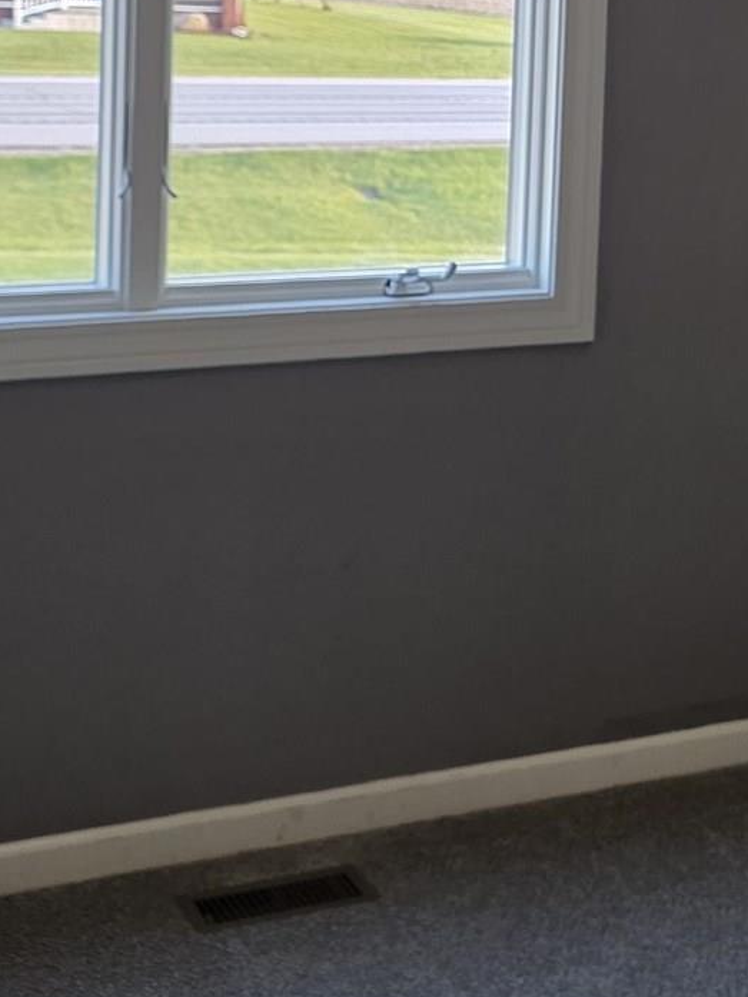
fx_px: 2189
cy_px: 94
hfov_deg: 19.0
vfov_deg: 24.9
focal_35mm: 76
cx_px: 707
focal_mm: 6.25
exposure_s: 1/120
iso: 200
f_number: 1.7
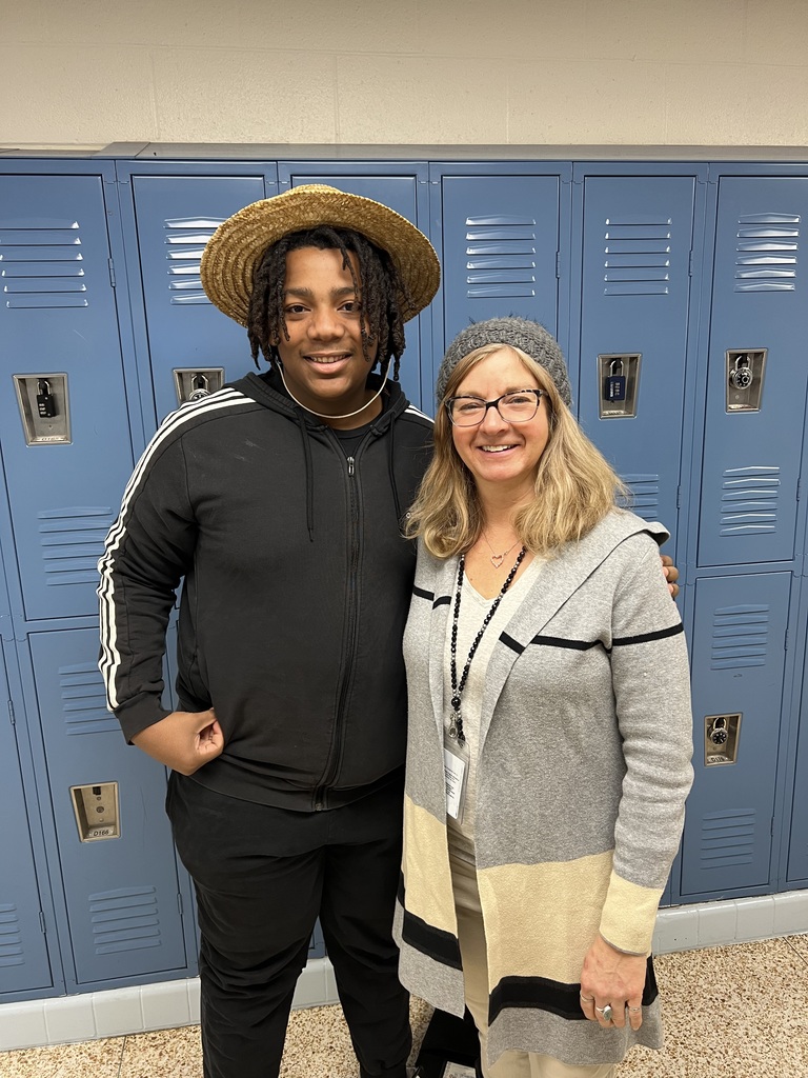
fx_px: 809
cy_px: 539
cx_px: 404
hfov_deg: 53.1
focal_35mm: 26
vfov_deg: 67.3
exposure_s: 1/60
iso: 100
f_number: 1.5
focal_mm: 5.7
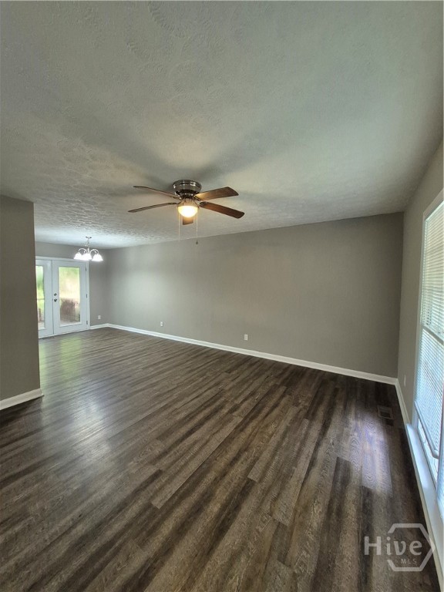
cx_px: 222
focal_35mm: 13
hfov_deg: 89.9
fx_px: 222
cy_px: 296
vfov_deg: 106.2
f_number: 2.2
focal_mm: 1.74
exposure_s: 1/60
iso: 400
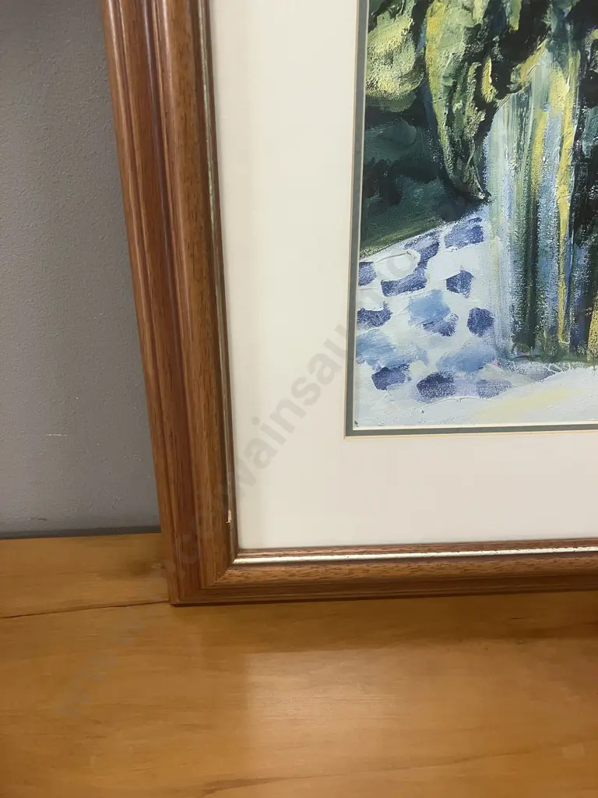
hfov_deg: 49.7
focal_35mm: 28
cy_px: 399
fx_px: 645
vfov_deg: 63.4
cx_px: 299
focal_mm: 3.99
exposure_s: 1/50
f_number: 1.8
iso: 125
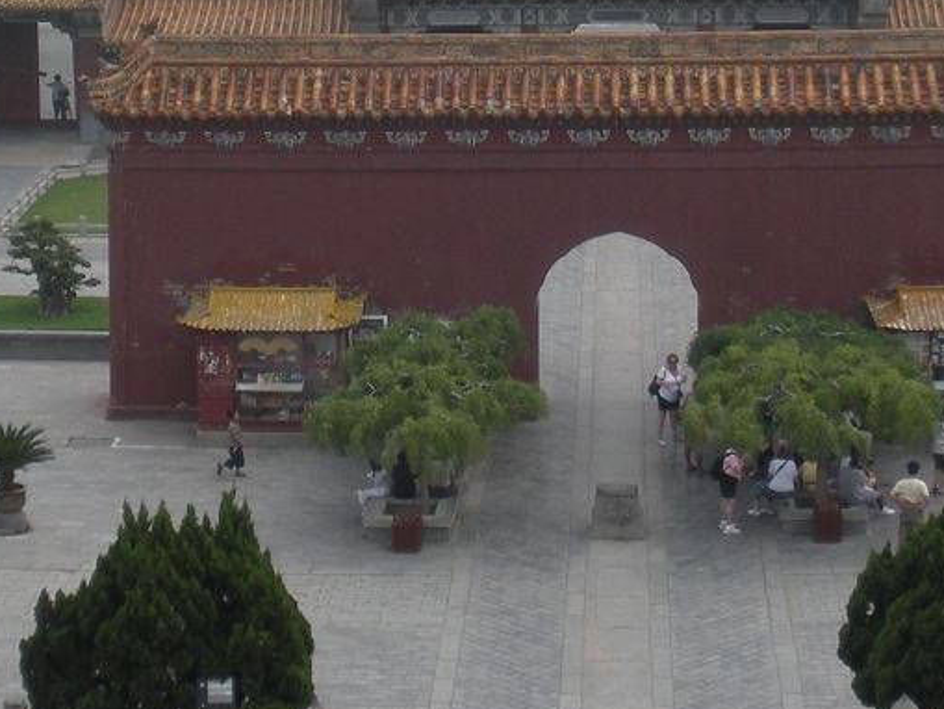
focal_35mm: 106
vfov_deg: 13.7
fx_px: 2891
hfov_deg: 18.5
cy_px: -60
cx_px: 595
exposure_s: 1/942
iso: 64
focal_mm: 6.3
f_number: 3.5
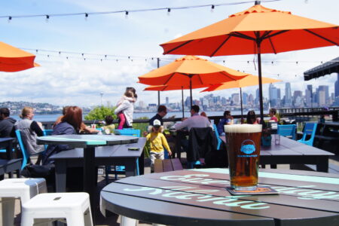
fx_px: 395
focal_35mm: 42
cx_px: 170
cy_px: 113
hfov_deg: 46.4
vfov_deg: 31.9
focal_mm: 28
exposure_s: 1/100
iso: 100
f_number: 13
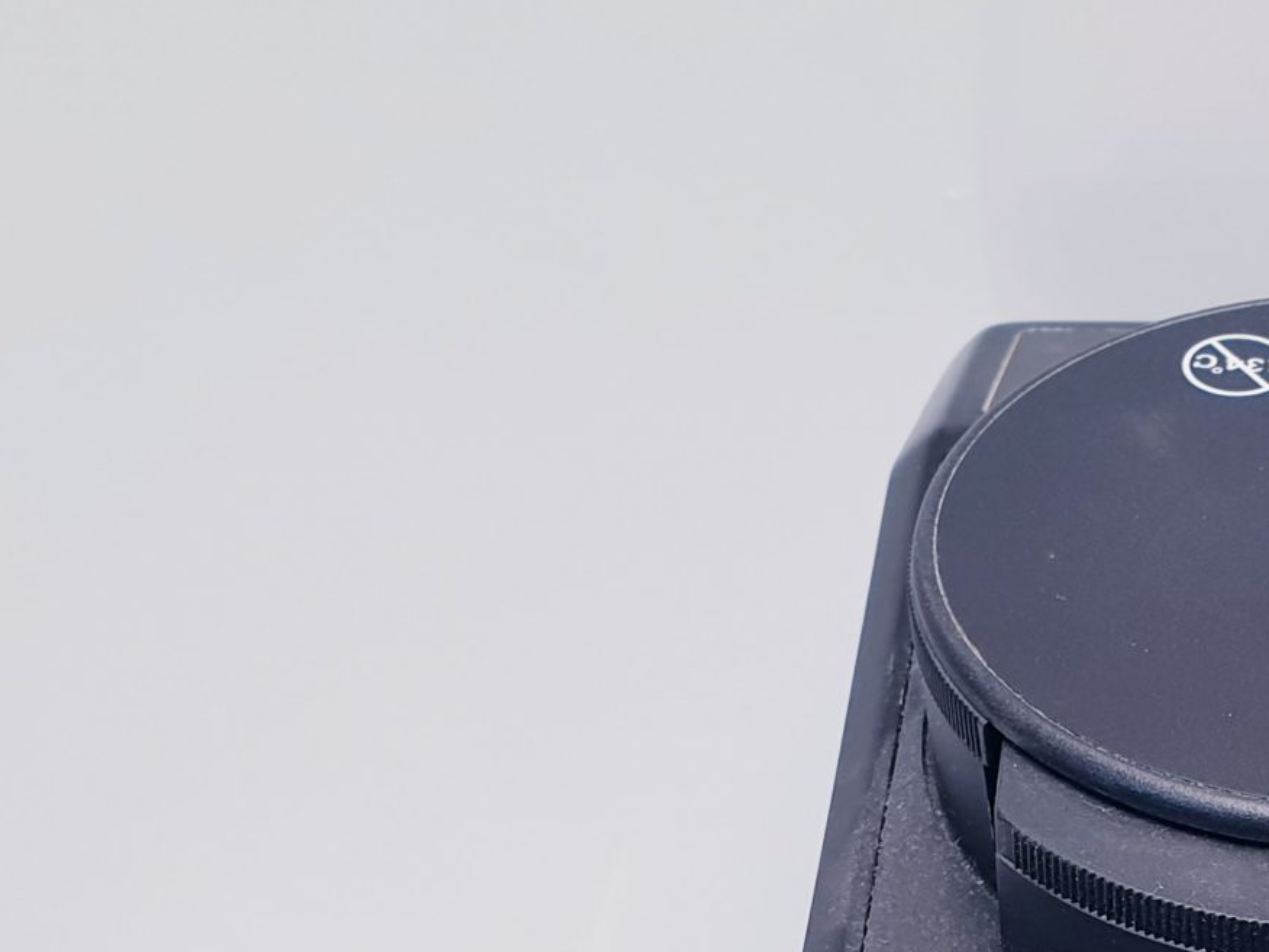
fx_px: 2786
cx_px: 1370
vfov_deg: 18.4
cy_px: 1143
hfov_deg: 24.1
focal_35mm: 76
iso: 64
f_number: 2.4
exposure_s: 1/50
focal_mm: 4.3
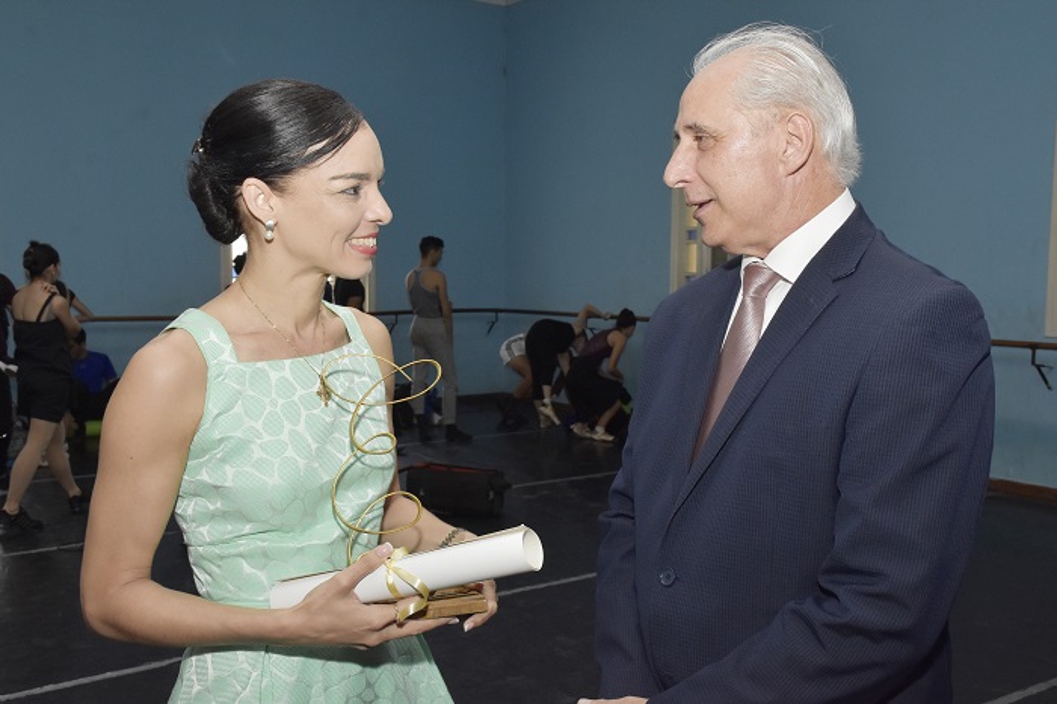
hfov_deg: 49.6
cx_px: 528
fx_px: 1144
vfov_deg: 34.2
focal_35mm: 39
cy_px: 352
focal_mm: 26
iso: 1600
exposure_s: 1/250
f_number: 8
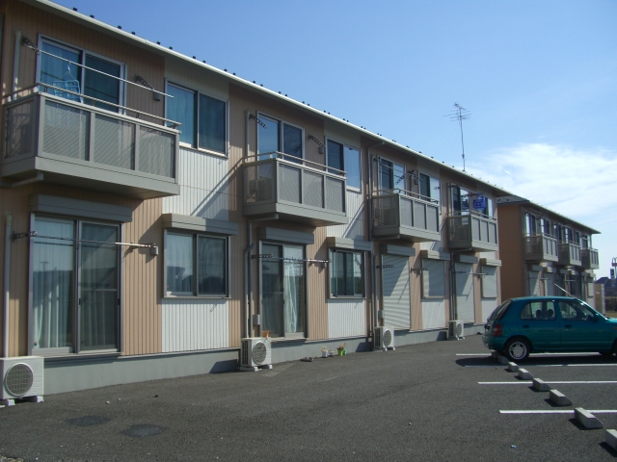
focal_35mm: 38
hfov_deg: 49.0
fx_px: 677
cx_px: 308
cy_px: 231
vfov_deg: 37.7
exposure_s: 1/320
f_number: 5.6
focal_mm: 7.9
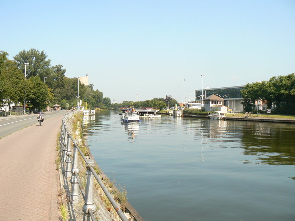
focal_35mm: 36
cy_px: 110
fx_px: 307
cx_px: 148
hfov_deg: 51.4
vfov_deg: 39.7
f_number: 3.6
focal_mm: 6
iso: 100
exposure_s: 1/1000
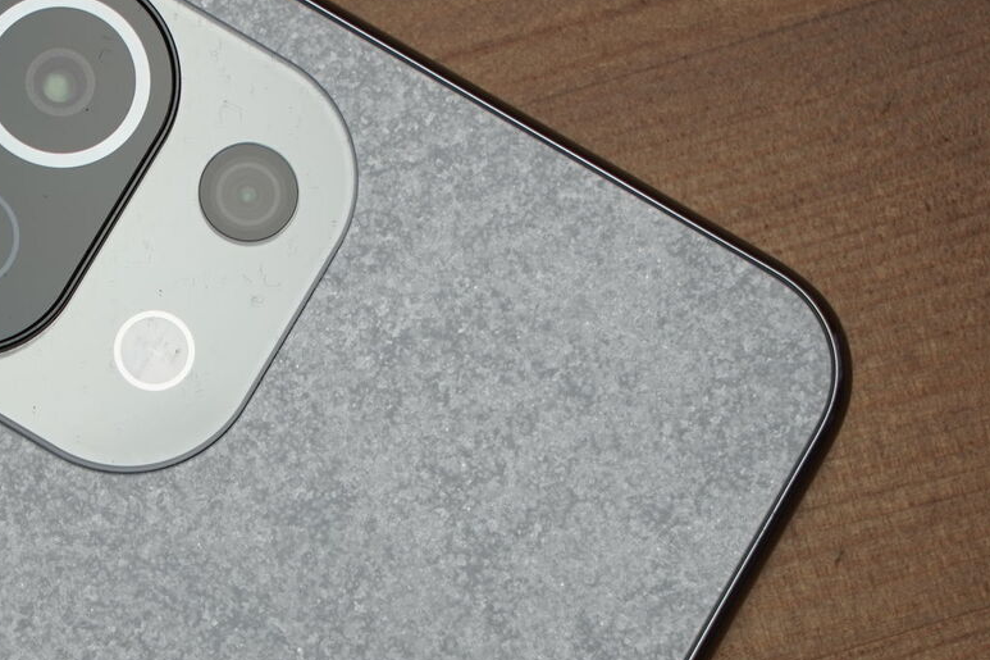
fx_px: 4646
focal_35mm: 169
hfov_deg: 12.1
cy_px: 473
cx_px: 63
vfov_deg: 8.1
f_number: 7.1
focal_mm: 68
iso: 250
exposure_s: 1/125
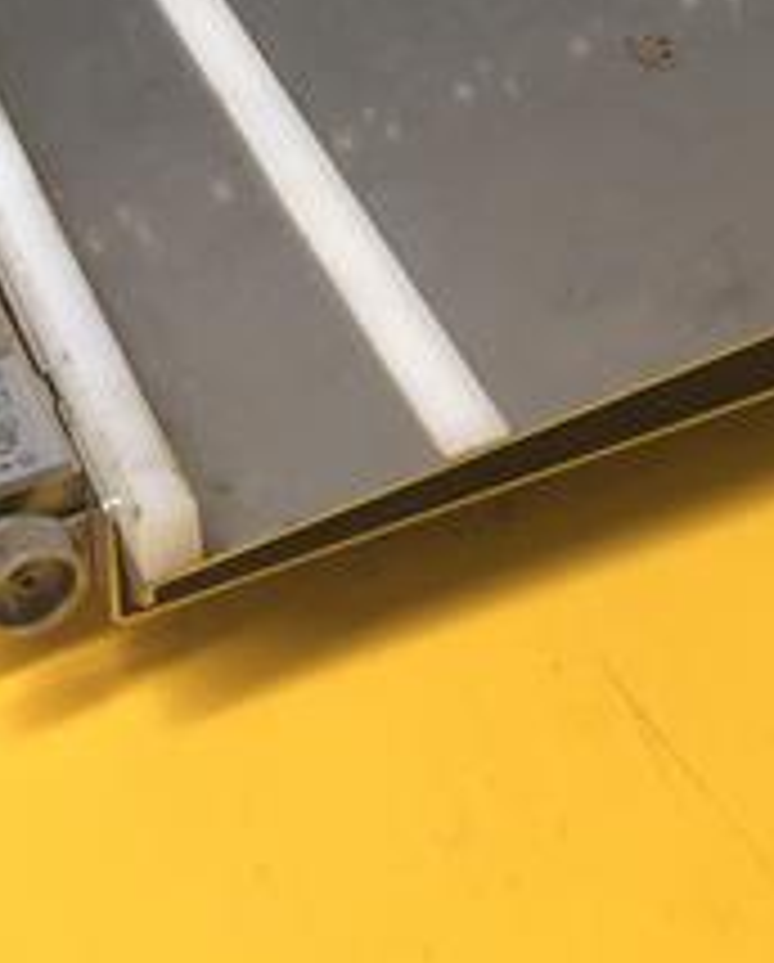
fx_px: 2427
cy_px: -407
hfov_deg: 18.1
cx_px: 468
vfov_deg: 19.9
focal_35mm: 85
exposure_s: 1/15
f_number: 1.8
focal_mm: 4
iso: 50
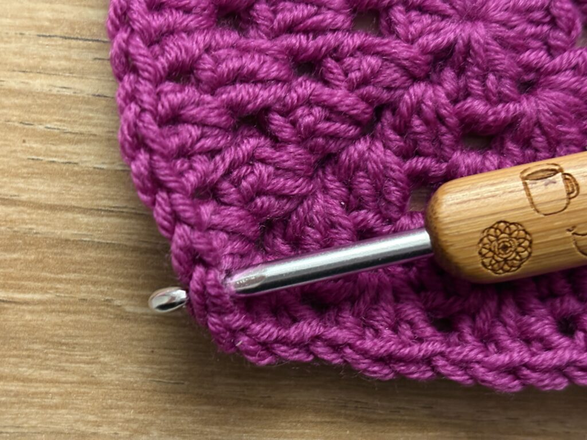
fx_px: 882
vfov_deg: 28.0
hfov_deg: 36.8
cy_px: 220
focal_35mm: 52
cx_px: 294
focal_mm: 5.96
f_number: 1.6
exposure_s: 1/20
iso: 400
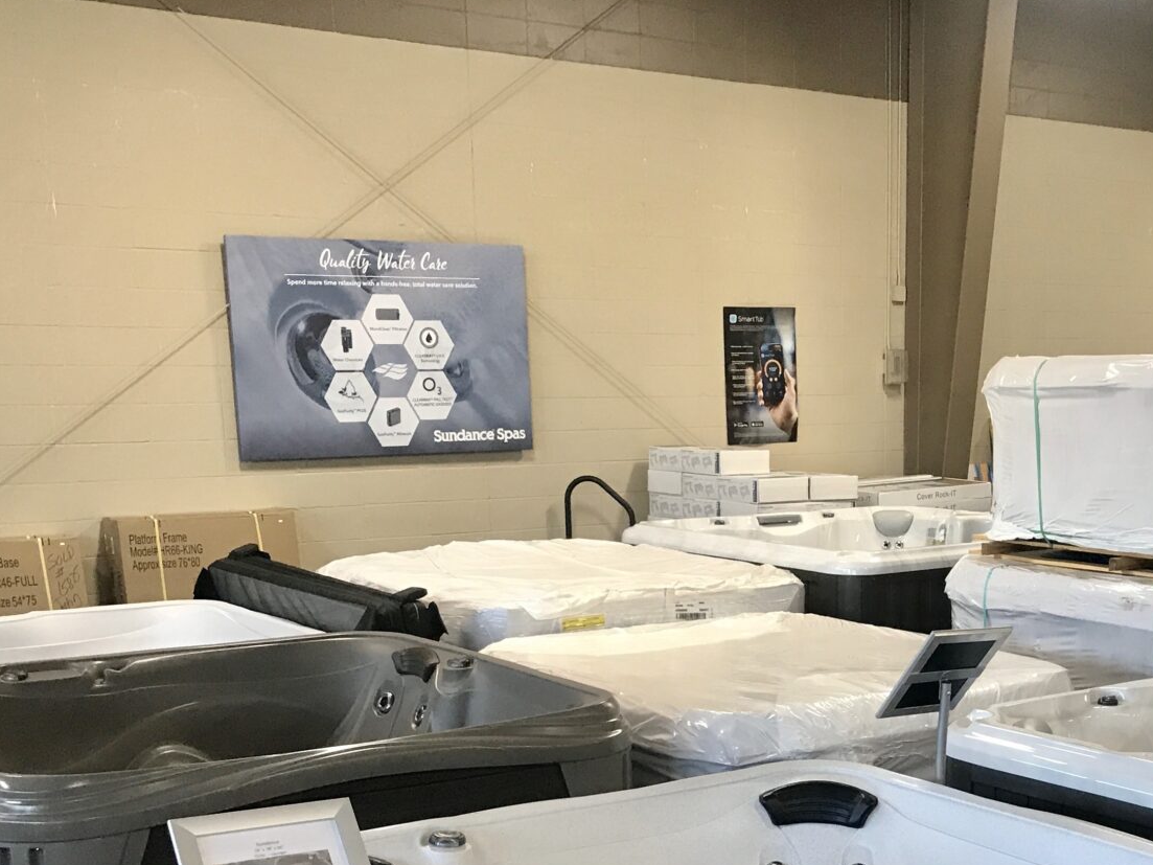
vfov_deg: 27.0
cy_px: 796
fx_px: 1732
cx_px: 883
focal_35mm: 52
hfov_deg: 35.9
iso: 32
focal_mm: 3.99
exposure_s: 1/30
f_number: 1.8
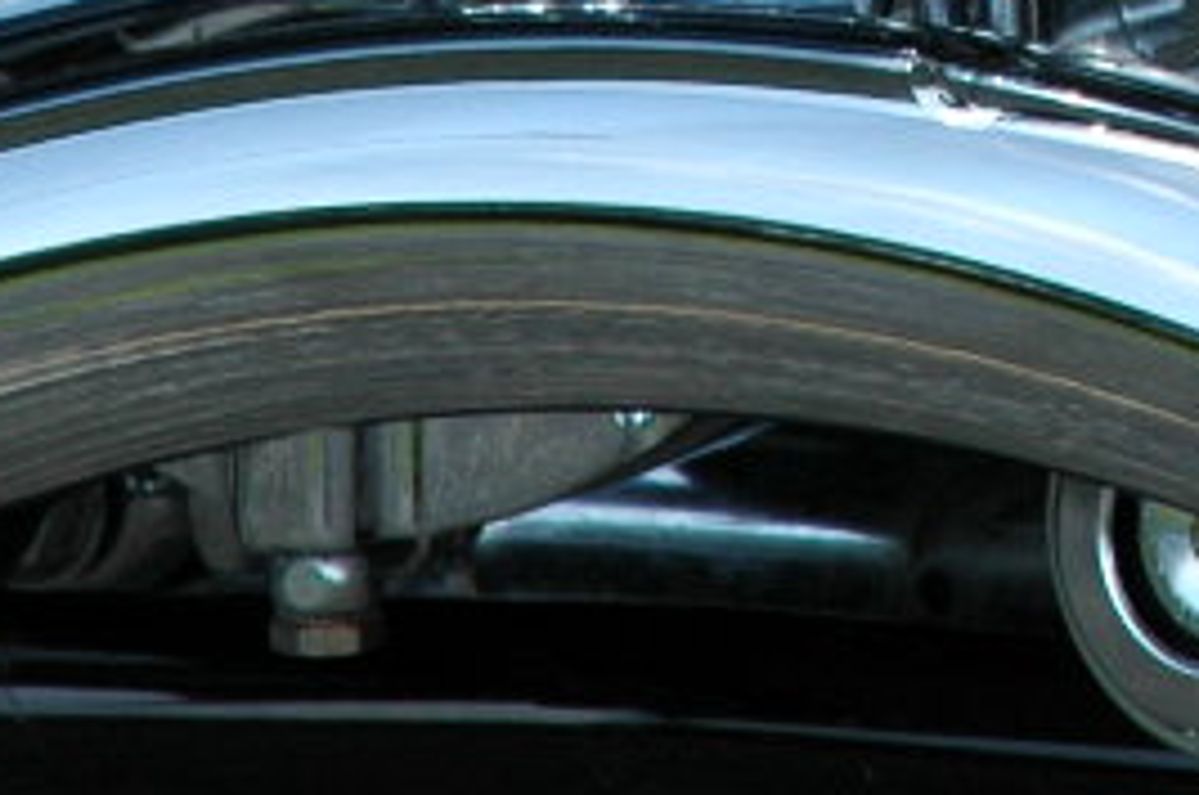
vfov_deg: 1.5
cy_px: -1056
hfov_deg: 2.3
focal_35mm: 888
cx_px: 2093
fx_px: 29516
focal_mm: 105
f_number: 10
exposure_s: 1/320
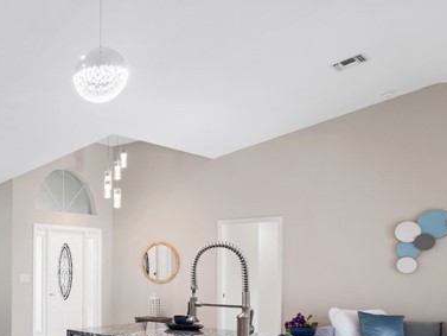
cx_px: -24
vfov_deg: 36.5
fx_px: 491
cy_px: 266
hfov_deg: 41.0
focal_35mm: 38
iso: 200
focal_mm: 7
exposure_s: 1/5
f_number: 7.1
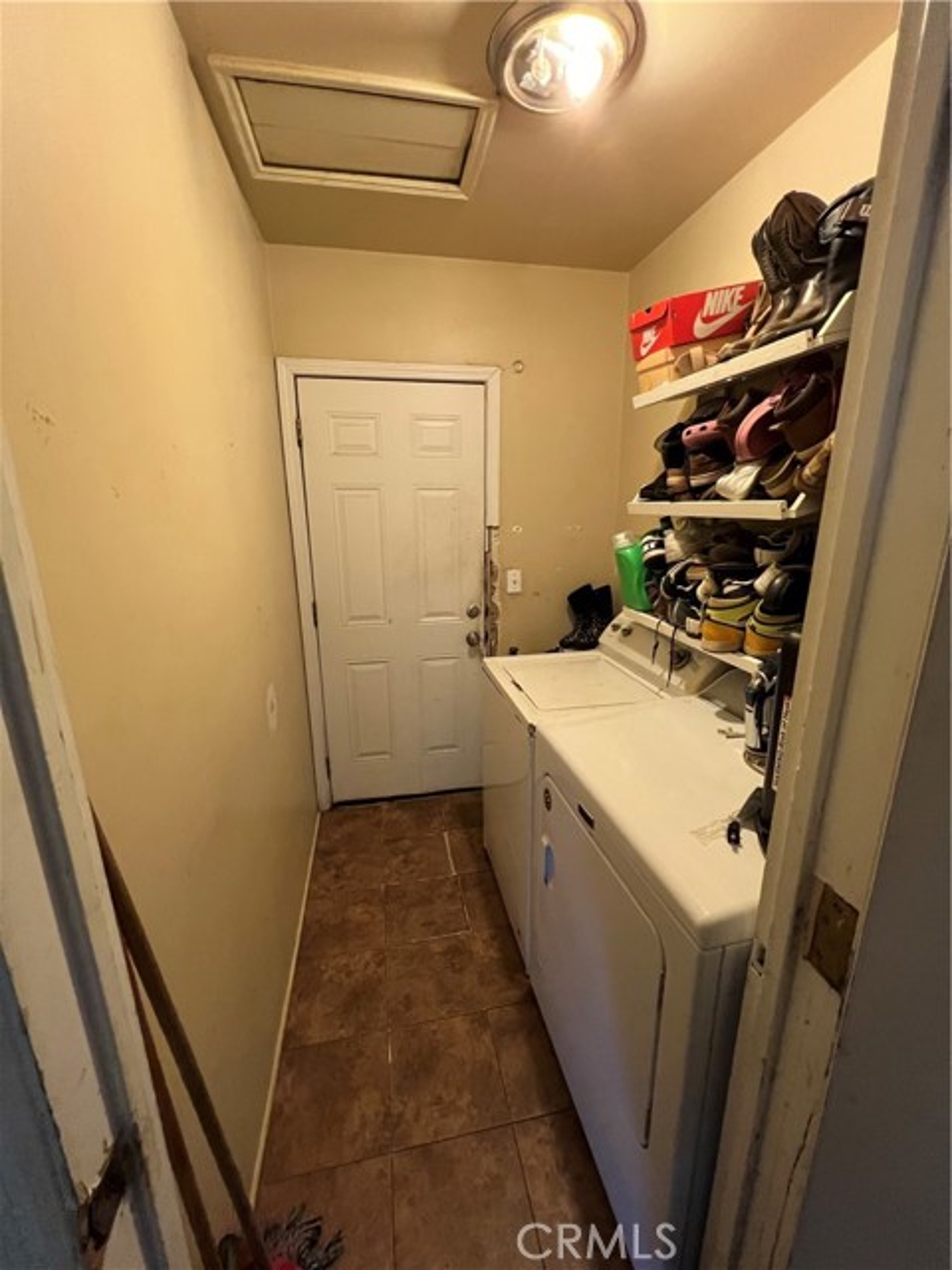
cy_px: 635
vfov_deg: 106.2
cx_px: 476
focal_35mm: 13
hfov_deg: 89.9
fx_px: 477
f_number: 1.8
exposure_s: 1/60
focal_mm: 1.57
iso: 500
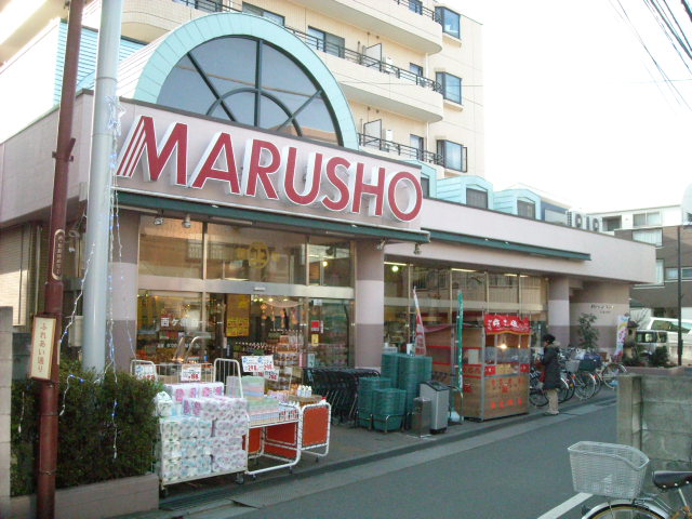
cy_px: 260
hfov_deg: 52.6
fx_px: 700
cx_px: 346
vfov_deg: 40.7
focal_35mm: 35
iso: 800
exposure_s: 1/1414
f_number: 2.8
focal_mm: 5.7
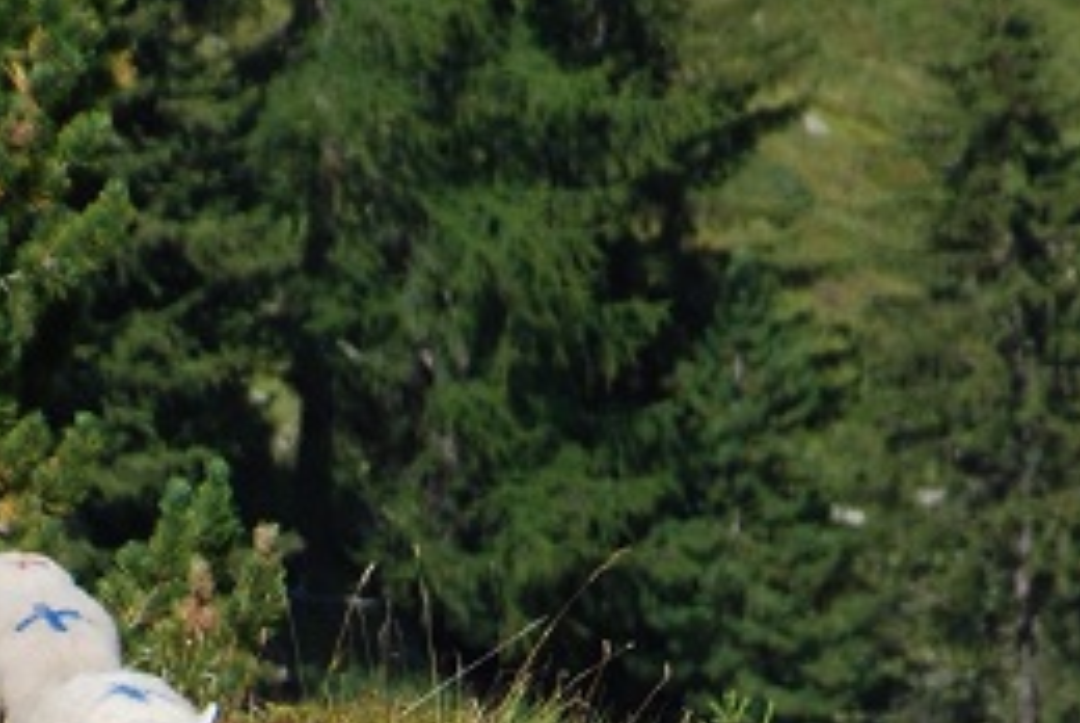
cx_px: -120
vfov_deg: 1.8
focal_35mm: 762
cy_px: 908
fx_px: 22871
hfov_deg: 2.7
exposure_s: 1/800
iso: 200
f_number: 6.3
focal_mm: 165
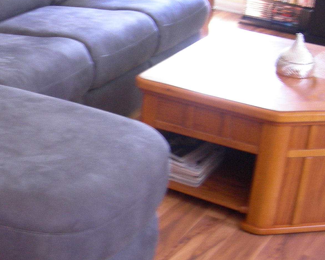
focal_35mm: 78
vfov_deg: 19.6
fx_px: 750
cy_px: 102
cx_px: -18
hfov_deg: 23.2
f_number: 2.7
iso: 200
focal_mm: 7.5
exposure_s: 1/3.8
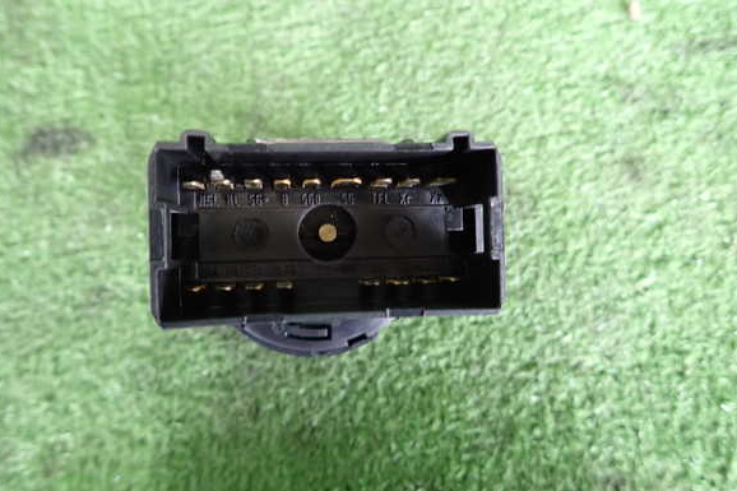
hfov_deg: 67.4
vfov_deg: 47.9
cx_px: 374
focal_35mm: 27
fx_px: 553
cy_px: 236
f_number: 2
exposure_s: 1/30
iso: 500
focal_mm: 4.5
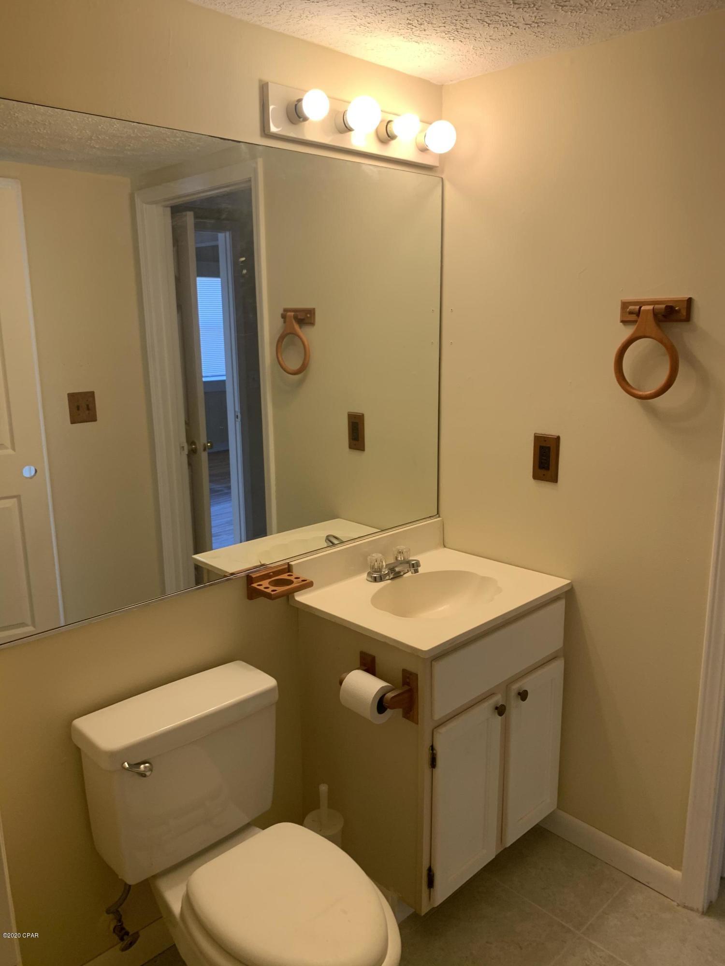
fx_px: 726
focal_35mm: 26
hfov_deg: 53.1
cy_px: 483
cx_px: 362
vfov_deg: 67.3
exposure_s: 1/120
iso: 64
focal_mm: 4.25
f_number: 1.8
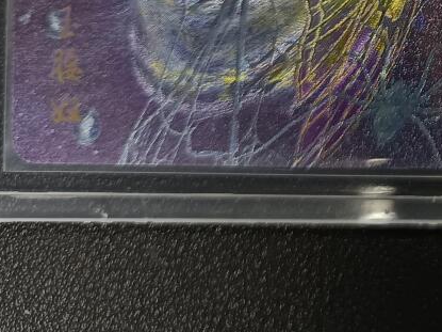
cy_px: -158
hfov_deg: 22.1
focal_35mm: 81
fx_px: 1034
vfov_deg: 16.6
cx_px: 544
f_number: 1.7
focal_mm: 5.31
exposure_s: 1/33.3
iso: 976
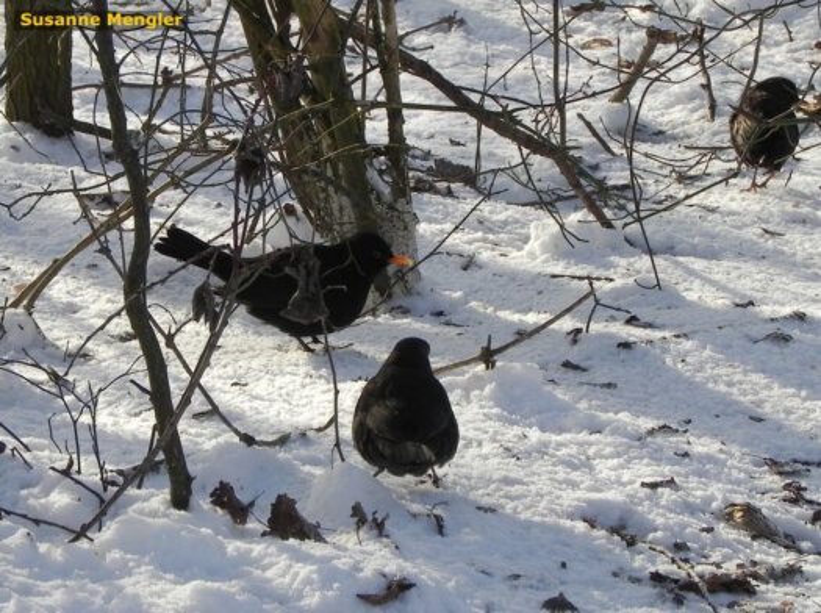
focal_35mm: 184
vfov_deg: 8.0
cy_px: 306
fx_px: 4357
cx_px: 410
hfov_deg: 10.8
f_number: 6.3
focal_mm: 32.7
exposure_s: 1/290
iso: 160
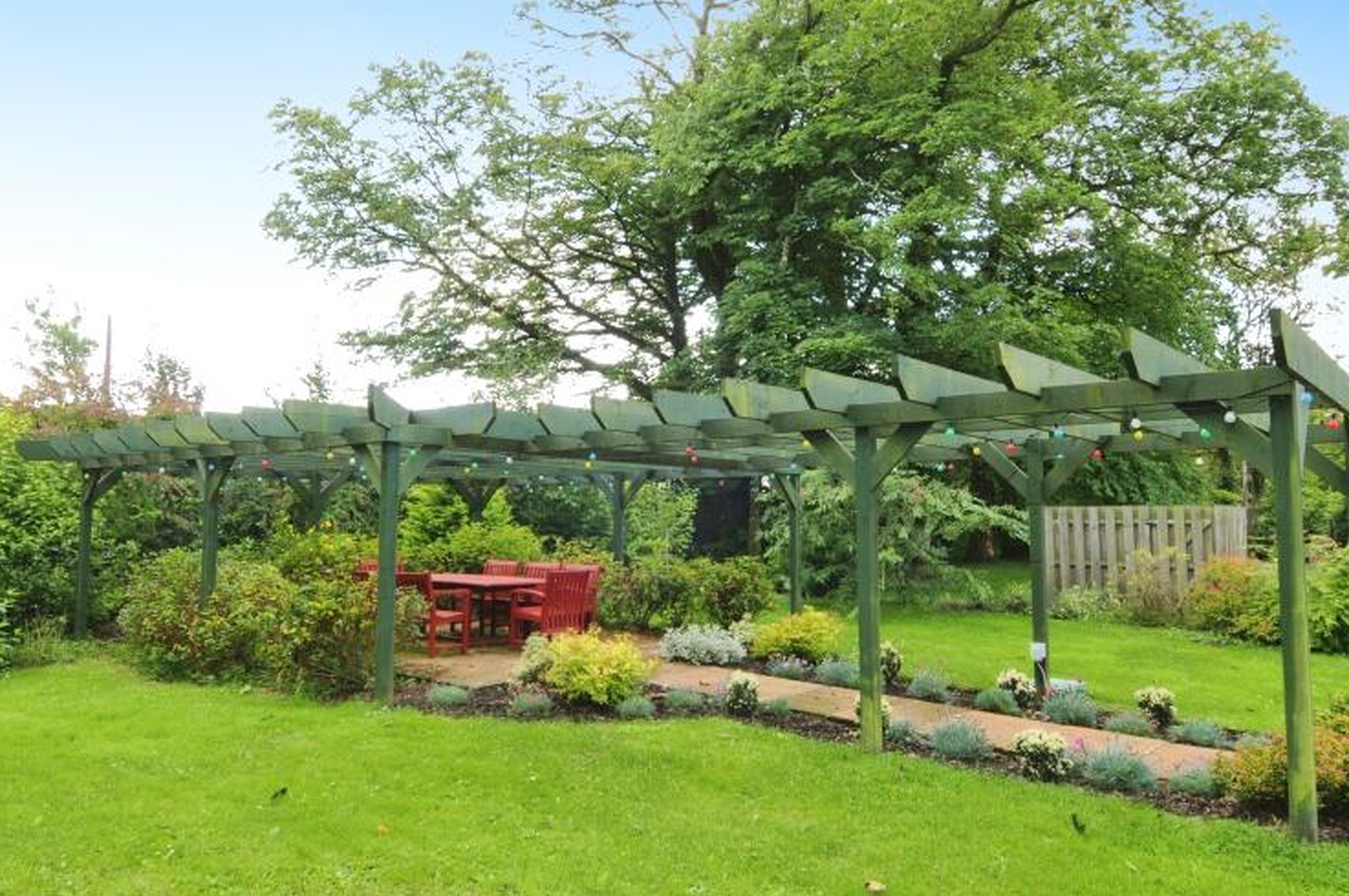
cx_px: 613
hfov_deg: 71.4
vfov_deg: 51.2
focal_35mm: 25
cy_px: 424
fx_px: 936
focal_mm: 12
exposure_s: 1/50
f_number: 7.1
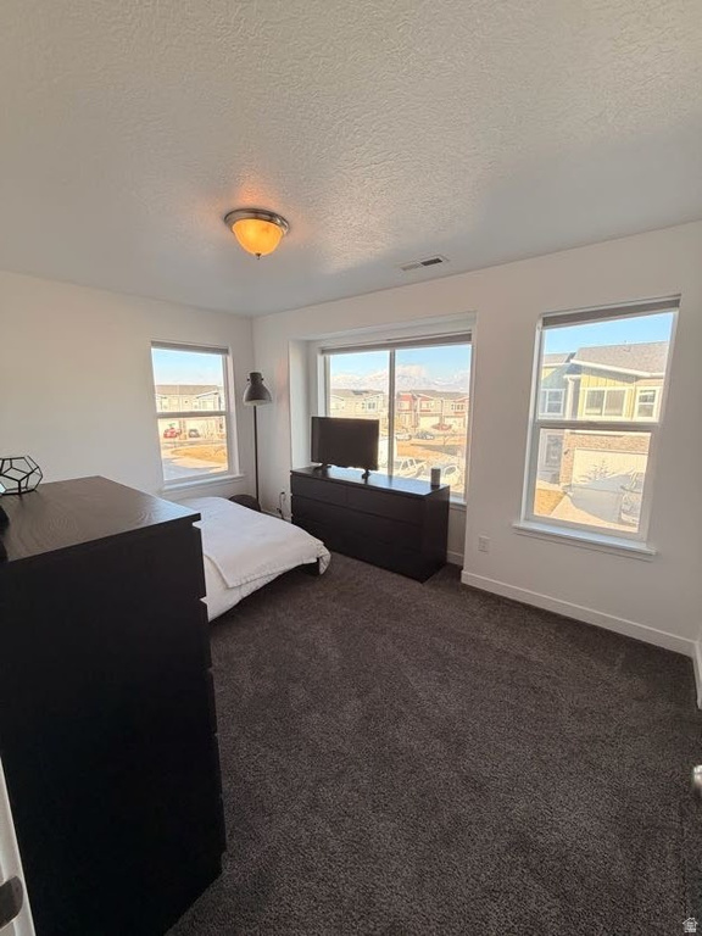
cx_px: 351
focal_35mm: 14
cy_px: 468
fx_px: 379
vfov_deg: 102.1
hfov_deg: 85.7
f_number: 2.2
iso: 80
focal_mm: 2.22
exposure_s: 1/120
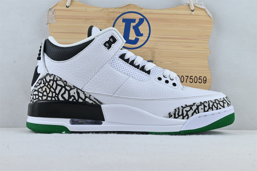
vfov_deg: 27.7
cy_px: 86
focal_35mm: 49
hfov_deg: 40.5
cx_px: 128
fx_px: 348
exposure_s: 1/20
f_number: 10
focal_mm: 32.5
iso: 100
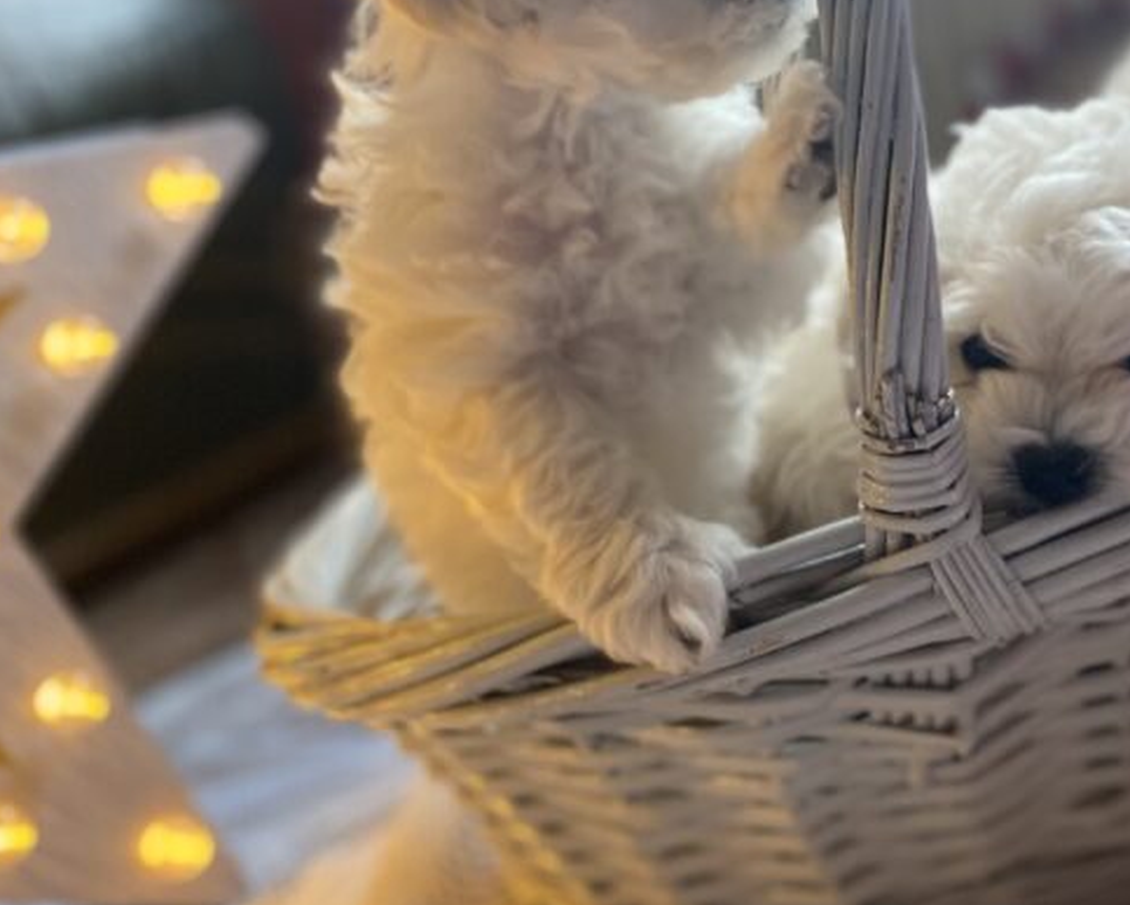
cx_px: 875
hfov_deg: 42.2
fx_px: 1405
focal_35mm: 42
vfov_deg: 35.5
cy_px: 346
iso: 320
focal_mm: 4.25
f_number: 1.8
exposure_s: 1/60
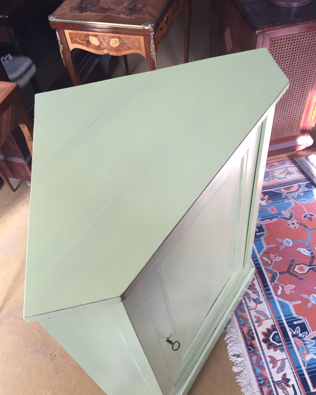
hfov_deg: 47.1
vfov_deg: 57.2
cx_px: 155
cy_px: 196
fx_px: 362
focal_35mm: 31
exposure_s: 1/33
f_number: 2.2
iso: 32
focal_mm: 4.15
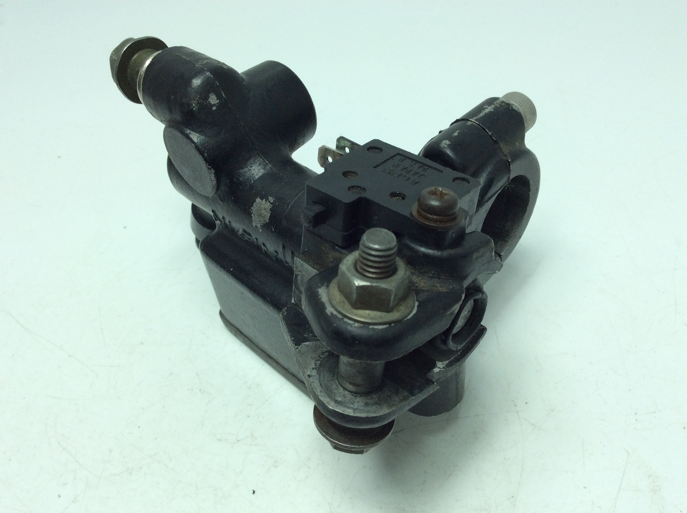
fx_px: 634
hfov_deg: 56.9
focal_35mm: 32
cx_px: 344
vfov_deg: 44.1
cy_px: 256
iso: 32
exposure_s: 1/362
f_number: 2.4
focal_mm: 3.3
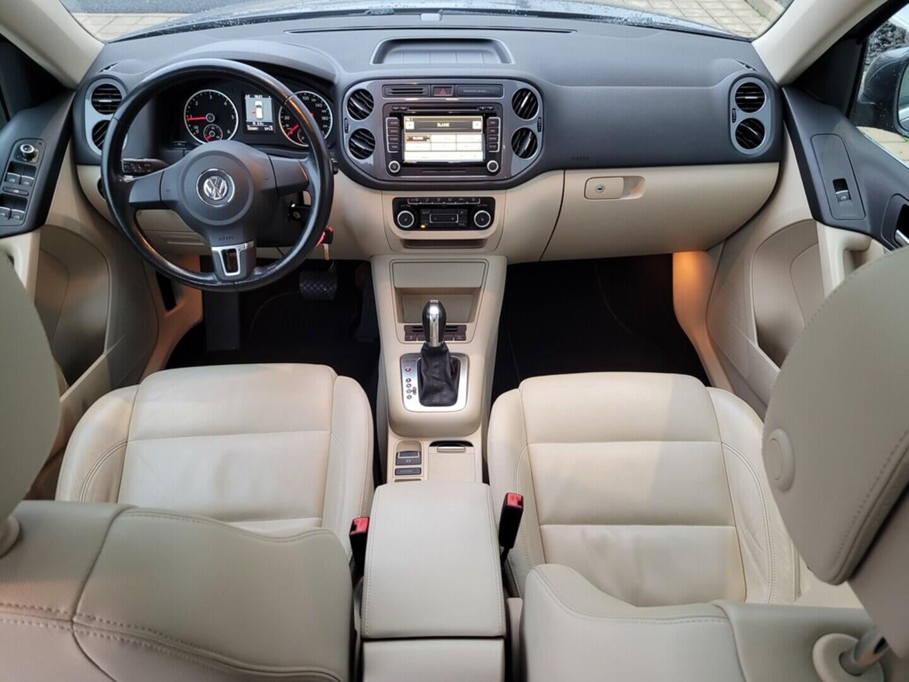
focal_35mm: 26
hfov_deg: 67.3
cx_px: 454
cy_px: 341
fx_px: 683
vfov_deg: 53.1
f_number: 1.8
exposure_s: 1/50
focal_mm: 5.4
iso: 320
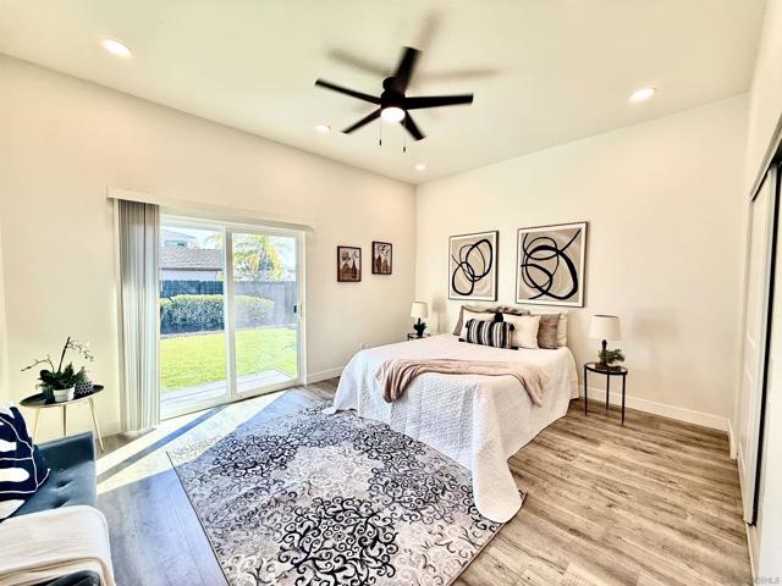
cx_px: 391
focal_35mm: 14
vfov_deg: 85.7
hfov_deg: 102.1
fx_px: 316
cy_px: 293
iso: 80
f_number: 2.2
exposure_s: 1/120
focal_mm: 2.22
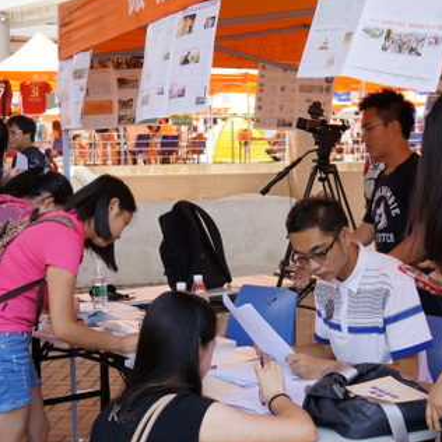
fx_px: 838
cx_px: 262
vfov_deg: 29.6
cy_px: 219
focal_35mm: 58
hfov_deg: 29.5
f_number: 4.5
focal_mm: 24
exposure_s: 1/200
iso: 100
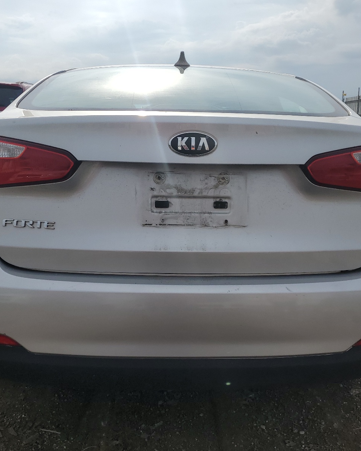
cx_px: 183
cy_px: 226
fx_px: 454
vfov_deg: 52.8
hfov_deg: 43.4
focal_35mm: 34
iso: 50
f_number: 1.5
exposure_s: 1/10000
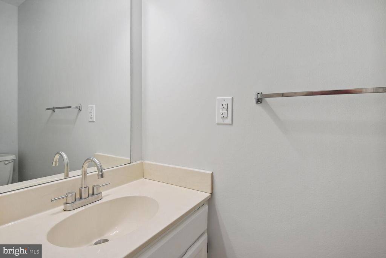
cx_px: 193
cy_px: 129
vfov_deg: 73.8
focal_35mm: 16
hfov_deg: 96.7
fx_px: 172
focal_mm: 16
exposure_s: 1/20
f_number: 8
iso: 200
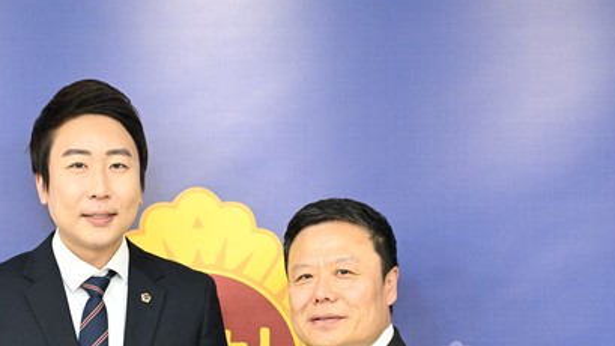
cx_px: 214
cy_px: 376
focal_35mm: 136
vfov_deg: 8.8
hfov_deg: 15.8
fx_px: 2218
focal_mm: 68
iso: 5000
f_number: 5
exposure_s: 1/160
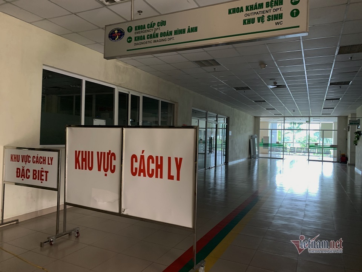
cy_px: 136
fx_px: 272
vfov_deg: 53.1
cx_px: 181
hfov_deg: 67.3
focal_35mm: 26
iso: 125
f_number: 1.8
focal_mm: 4.25
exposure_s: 1/60
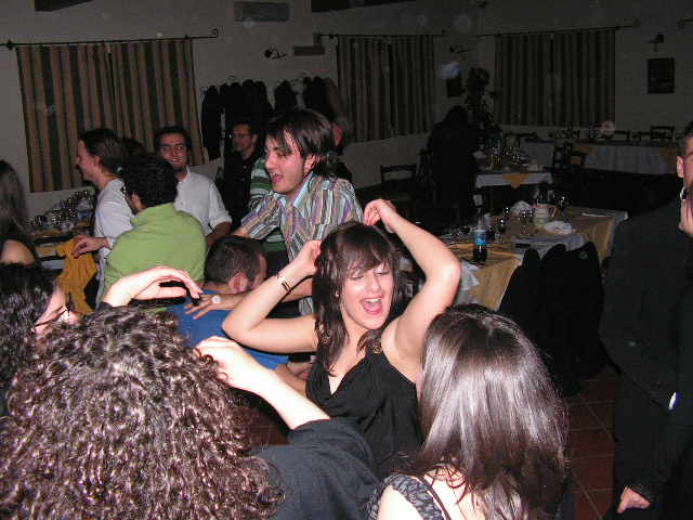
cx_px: 346
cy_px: 260
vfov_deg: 39.7
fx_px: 721
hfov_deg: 51.4
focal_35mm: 36
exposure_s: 1/40
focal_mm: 6
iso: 200
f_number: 3.2
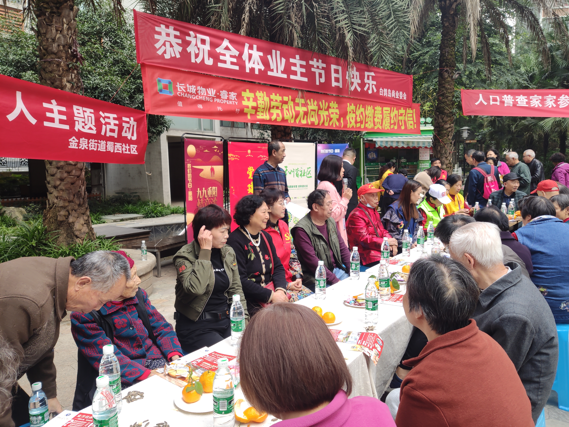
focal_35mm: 26
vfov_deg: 53.1
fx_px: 427
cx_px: 284
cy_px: 214
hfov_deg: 67.3
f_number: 1.75
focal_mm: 4.75
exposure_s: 1/113
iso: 112
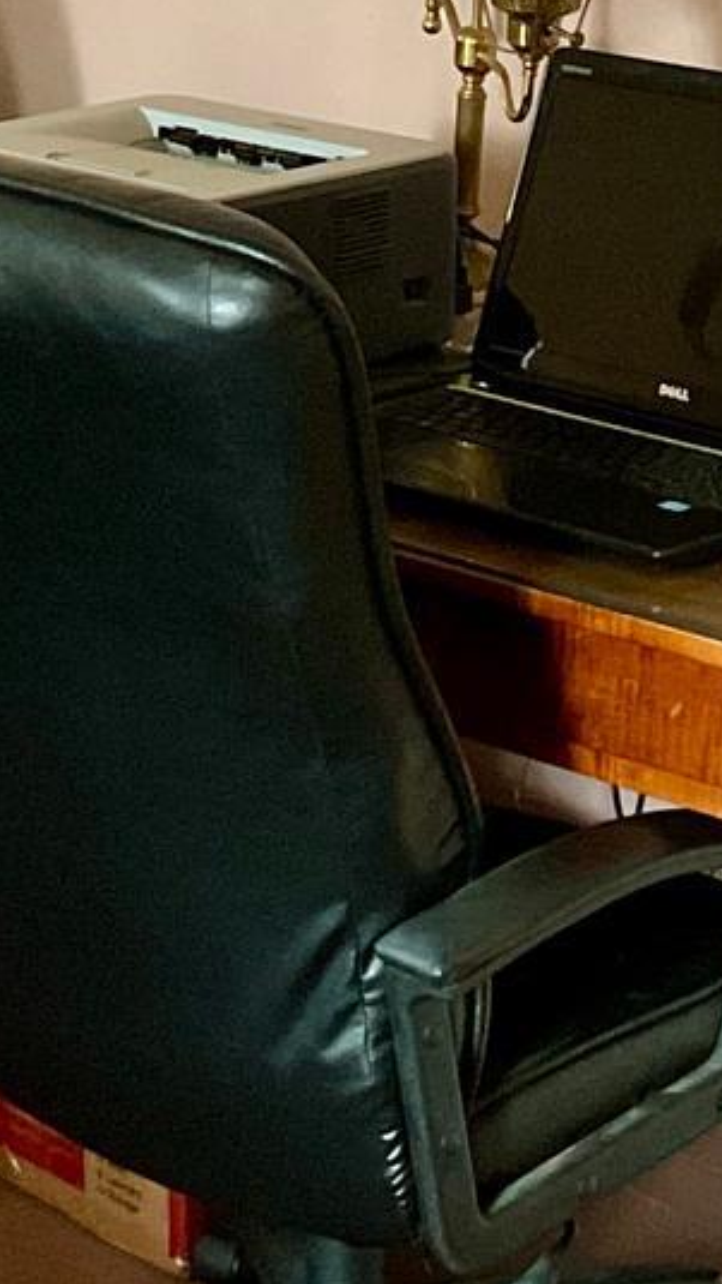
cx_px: 173
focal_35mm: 121
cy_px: -50
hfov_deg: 10.0
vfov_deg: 17.2
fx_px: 4118
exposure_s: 1/40
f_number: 1.8
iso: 250
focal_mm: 3
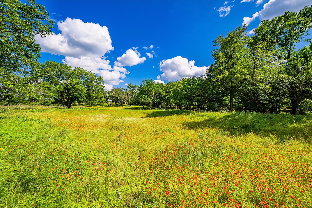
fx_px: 121
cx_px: 156
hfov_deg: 104.3
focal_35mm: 14
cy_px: 104
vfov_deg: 81.2
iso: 100
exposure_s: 1/250
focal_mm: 14
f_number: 9
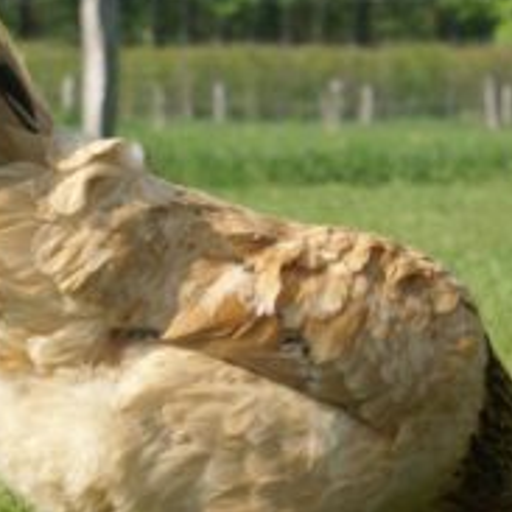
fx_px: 3855
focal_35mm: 230
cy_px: 364
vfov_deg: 7.6
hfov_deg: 7.6
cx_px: 355
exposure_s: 1/160
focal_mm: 55
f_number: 8
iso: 100
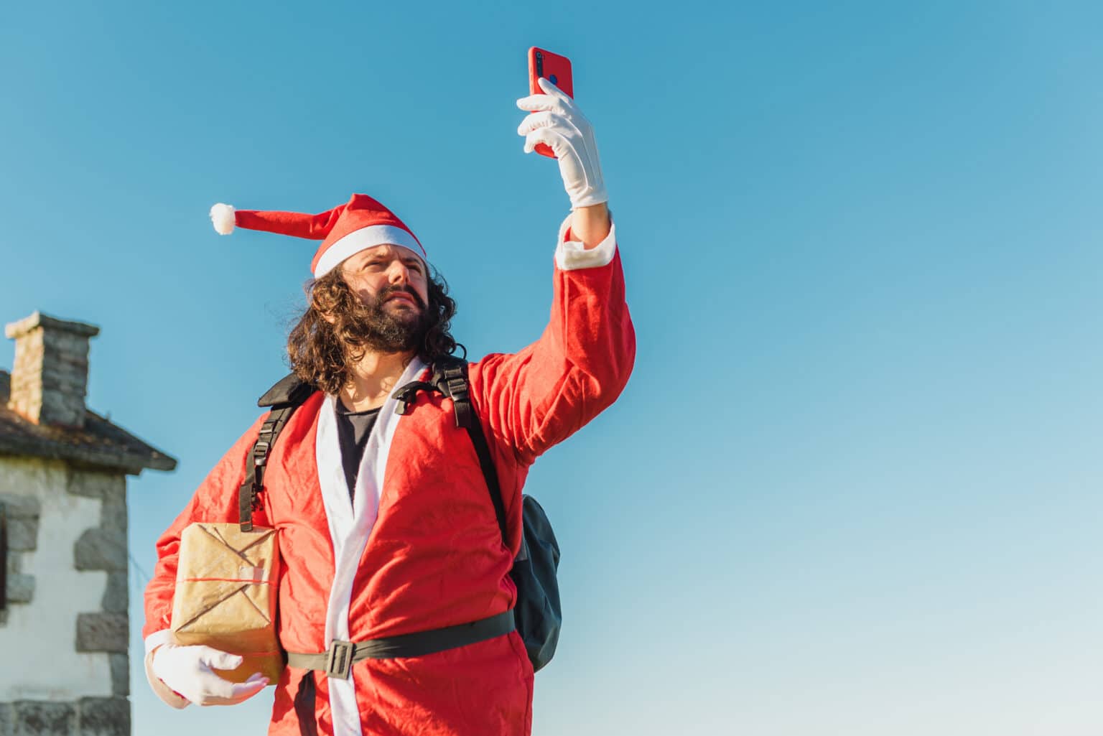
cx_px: 552
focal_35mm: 50
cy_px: 368
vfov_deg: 27.0
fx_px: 1532
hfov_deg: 39.6
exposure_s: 1/800
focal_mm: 50
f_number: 3.2
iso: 100
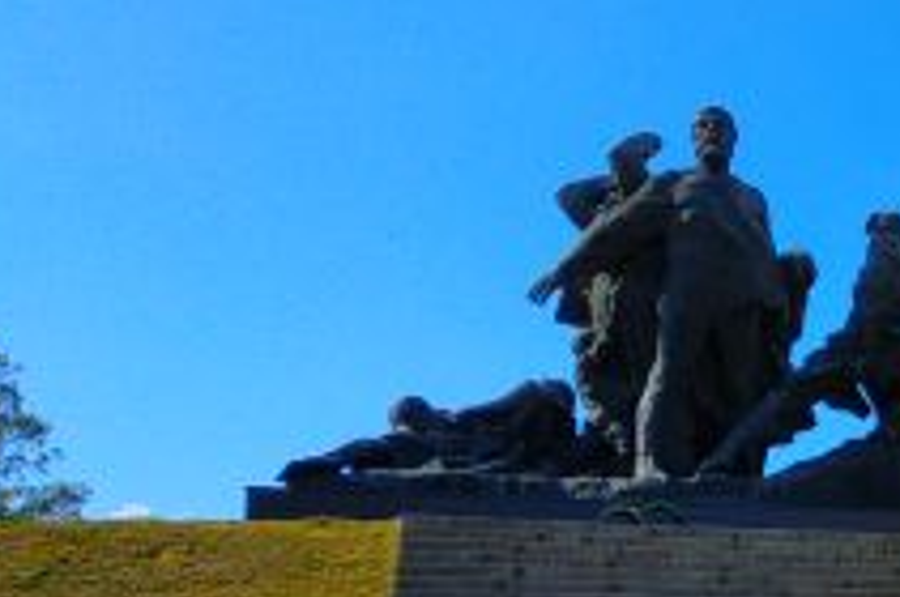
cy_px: 390
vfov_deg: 16.4
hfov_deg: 21.2
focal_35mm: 83
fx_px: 2072
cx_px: 1301
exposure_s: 1/2486
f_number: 1.9
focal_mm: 3.94
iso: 100
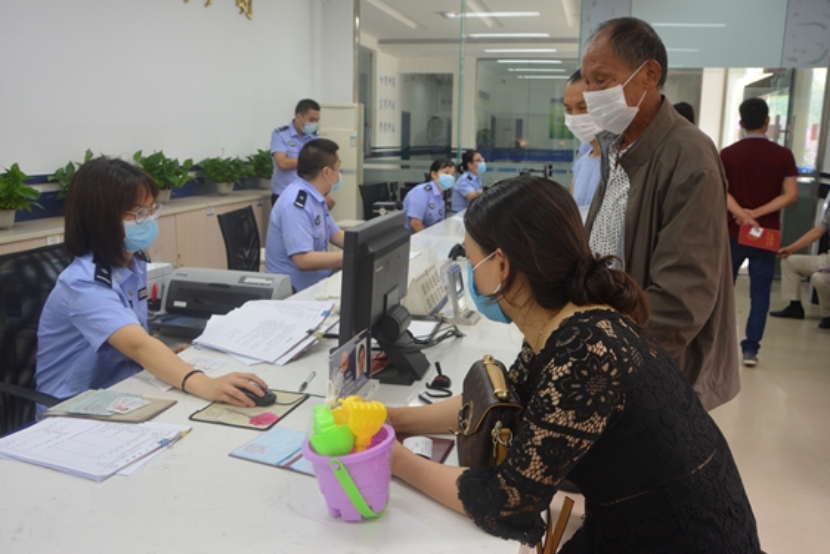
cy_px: 270
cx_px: 418
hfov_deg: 57.9
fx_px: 750
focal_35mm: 33
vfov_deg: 40.5
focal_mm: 21
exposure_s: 1/30
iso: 400
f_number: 5.6
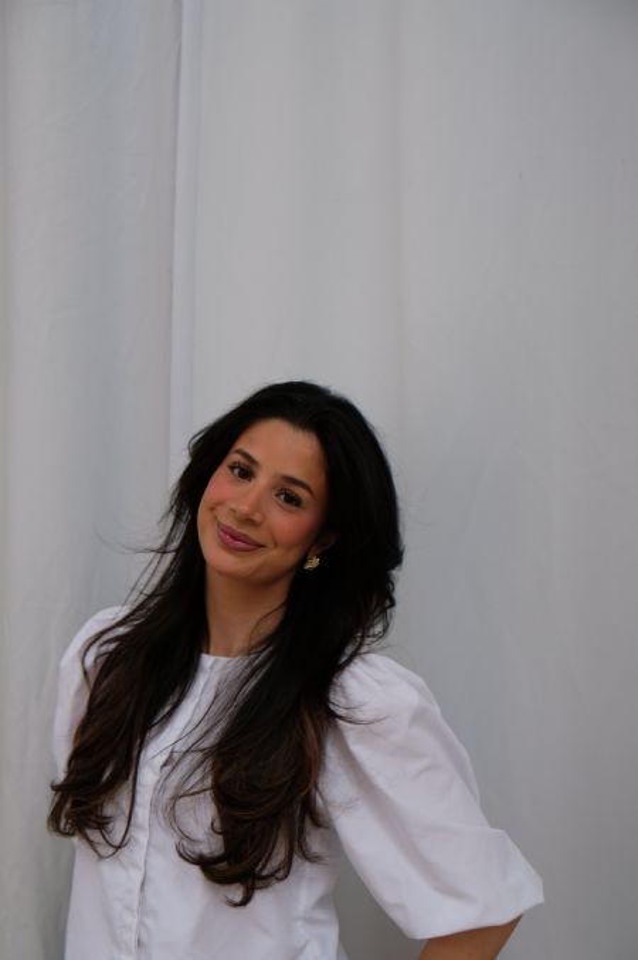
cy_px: 480
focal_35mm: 56
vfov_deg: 35.7
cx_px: 319
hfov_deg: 24.1
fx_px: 1492
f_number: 5
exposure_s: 1/30
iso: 200
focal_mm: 37.4
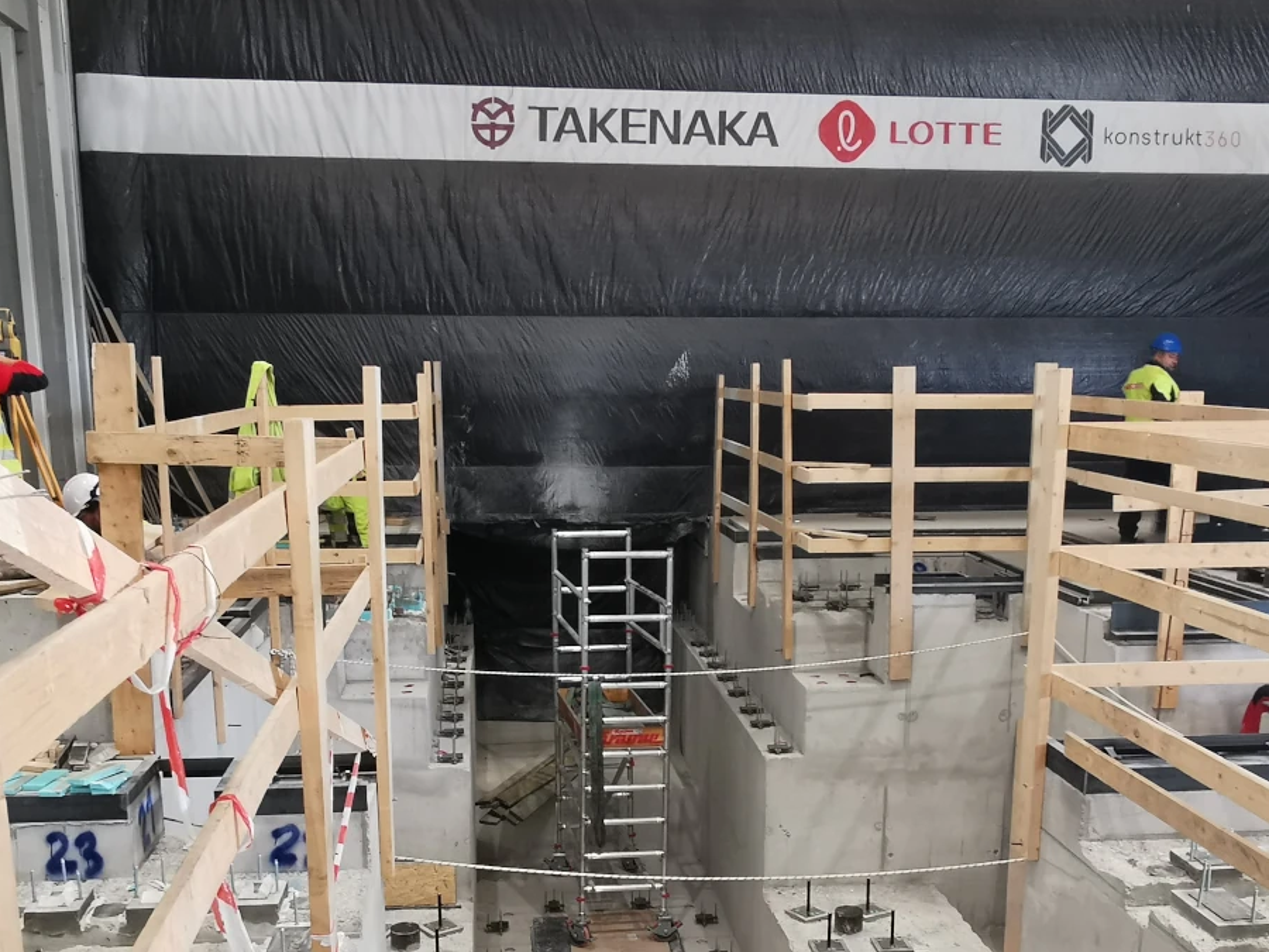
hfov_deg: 46.8
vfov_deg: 35.4
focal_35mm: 40
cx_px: 629
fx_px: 1466
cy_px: 677
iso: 200
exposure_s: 1/33.3
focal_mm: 2.35
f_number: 2.2
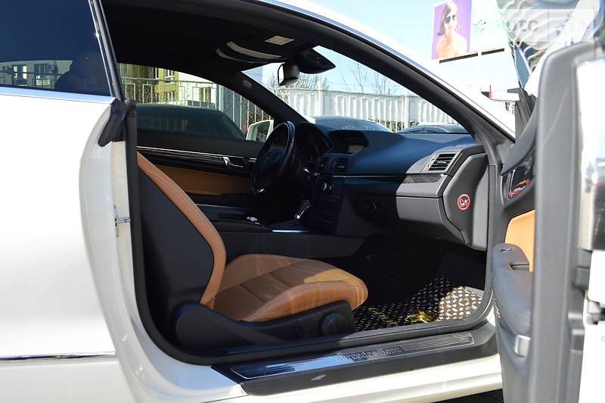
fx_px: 554
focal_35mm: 33
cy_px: 202
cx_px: 302
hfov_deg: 57.3
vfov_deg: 39.9
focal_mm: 22
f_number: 5.6
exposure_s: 1/125
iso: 125
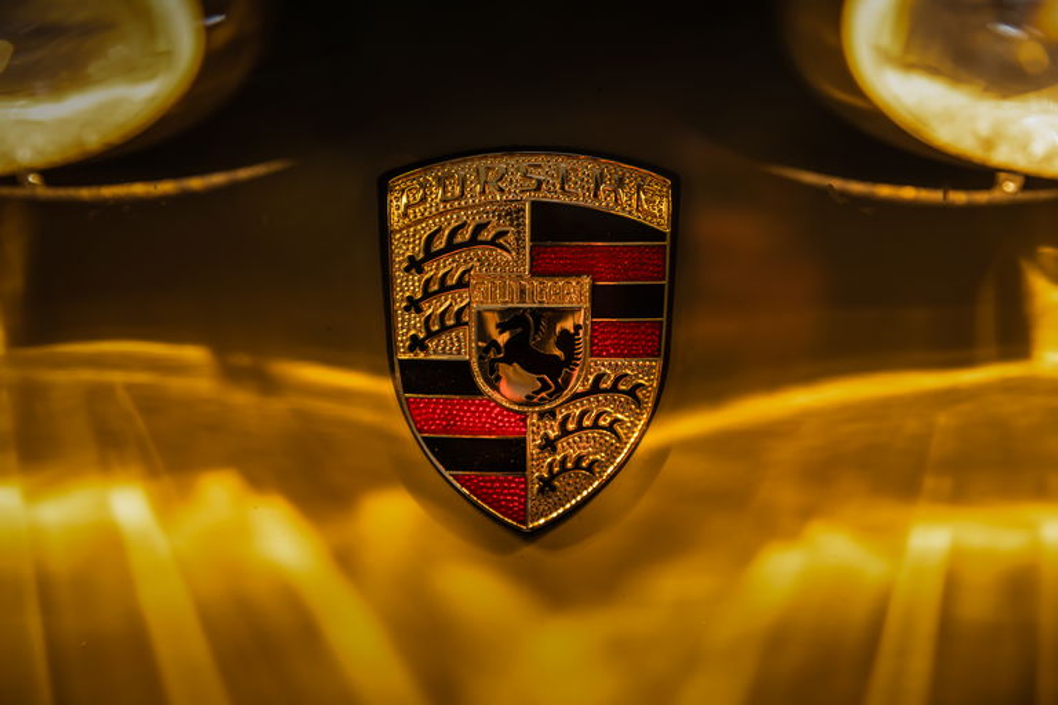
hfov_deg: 28.8
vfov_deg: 19.5
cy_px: 352
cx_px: 529
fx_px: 2057
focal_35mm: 70
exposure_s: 1/40
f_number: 3.2
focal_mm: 70
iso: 250
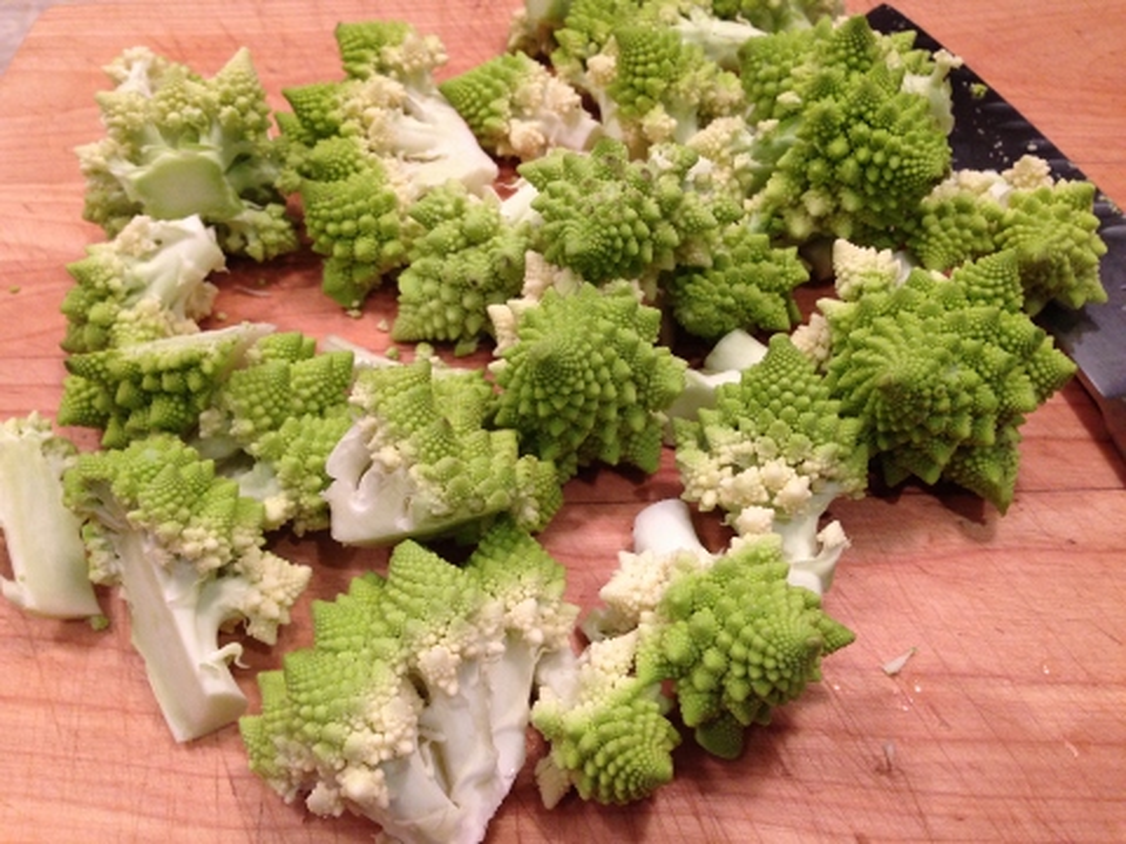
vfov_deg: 42.9
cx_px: 563
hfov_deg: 55.4
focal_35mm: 33
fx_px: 1073
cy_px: 422
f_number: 2.4
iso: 100
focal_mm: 4.12
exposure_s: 1/20
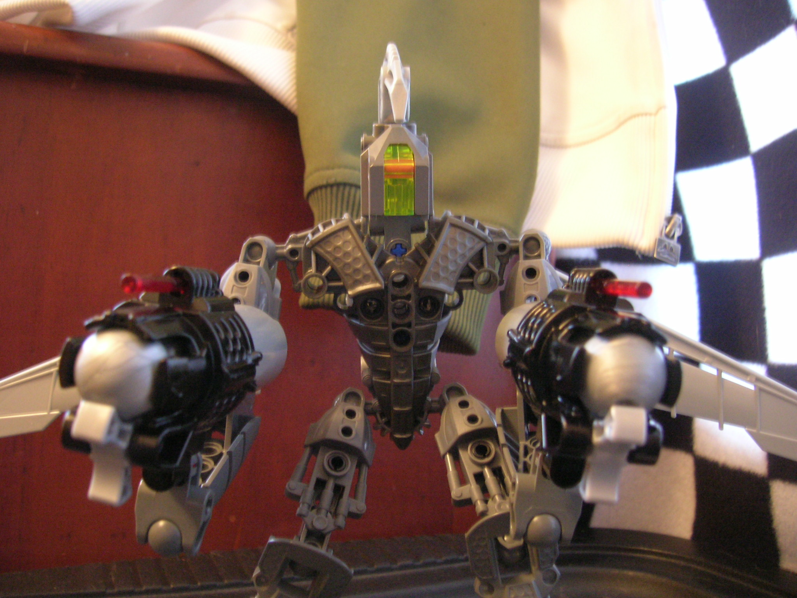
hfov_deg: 54.0
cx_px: 398
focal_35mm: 34
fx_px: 783
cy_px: 299
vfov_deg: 41.8
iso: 200
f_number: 2.9
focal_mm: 5.7
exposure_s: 1
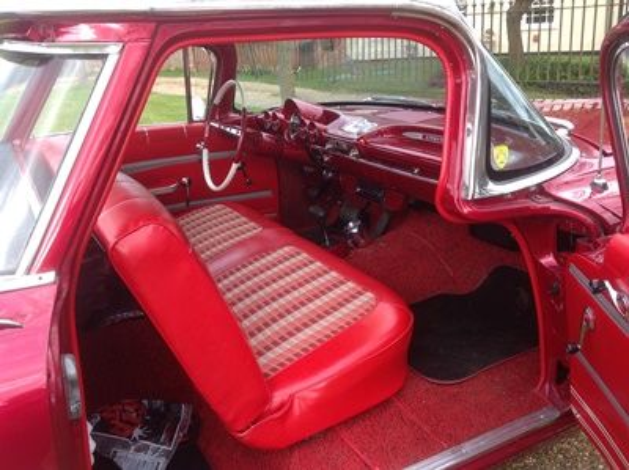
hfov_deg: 52.7
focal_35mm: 35
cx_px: 314
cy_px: 235
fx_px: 635
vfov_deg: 40.6
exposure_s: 1/161
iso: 50
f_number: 2.4
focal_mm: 4.28
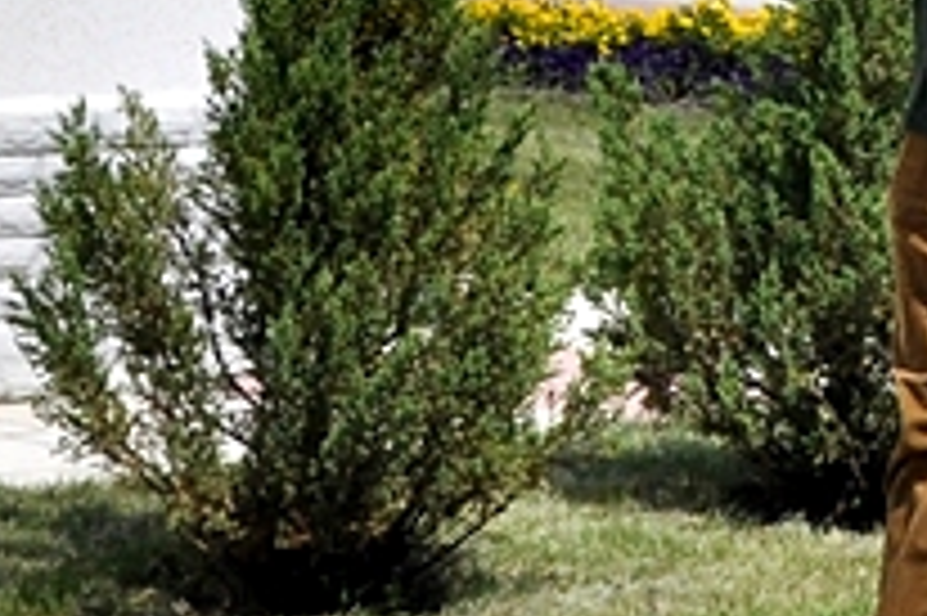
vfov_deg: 8.1
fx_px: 4322
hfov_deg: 11.0
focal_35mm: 168
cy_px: -112
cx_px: 1922
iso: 1000
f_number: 16
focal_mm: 18
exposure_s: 1/1000
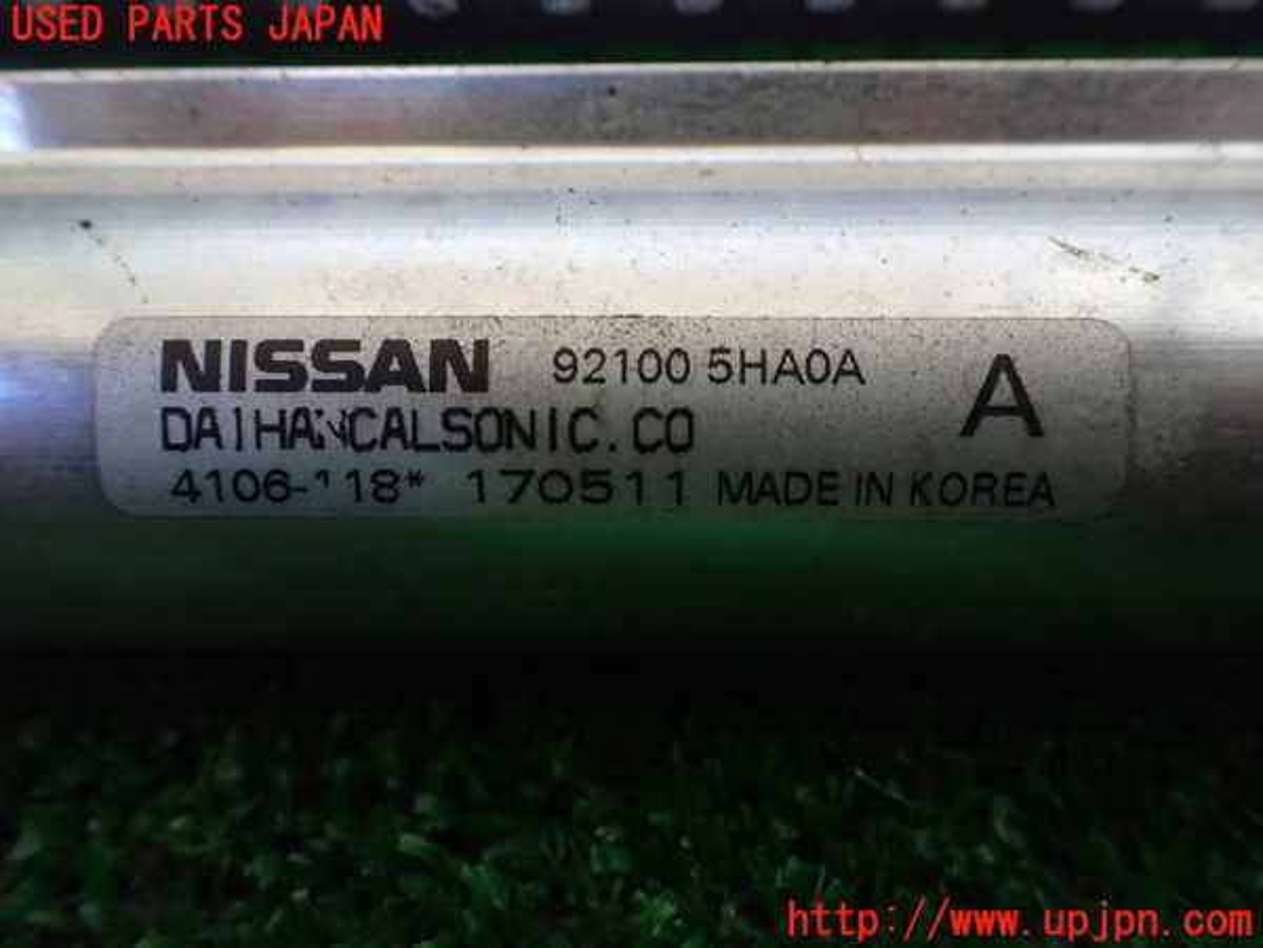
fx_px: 1095
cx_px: 632
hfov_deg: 60.0
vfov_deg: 46.8
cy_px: 474
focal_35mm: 30
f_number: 2.3
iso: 800
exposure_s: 1/125
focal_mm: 5.4
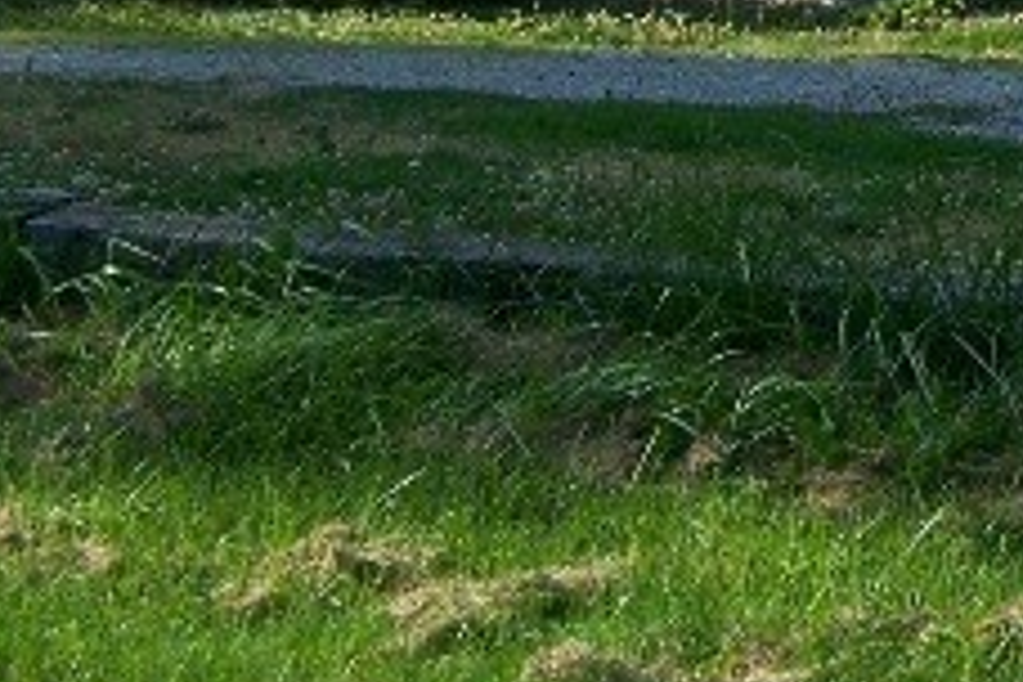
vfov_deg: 11.8
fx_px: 3154
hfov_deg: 17.6
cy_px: -328
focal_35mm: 111
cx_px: 1229
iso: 80
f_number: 2.8
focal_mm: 6.3
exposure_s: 1/800
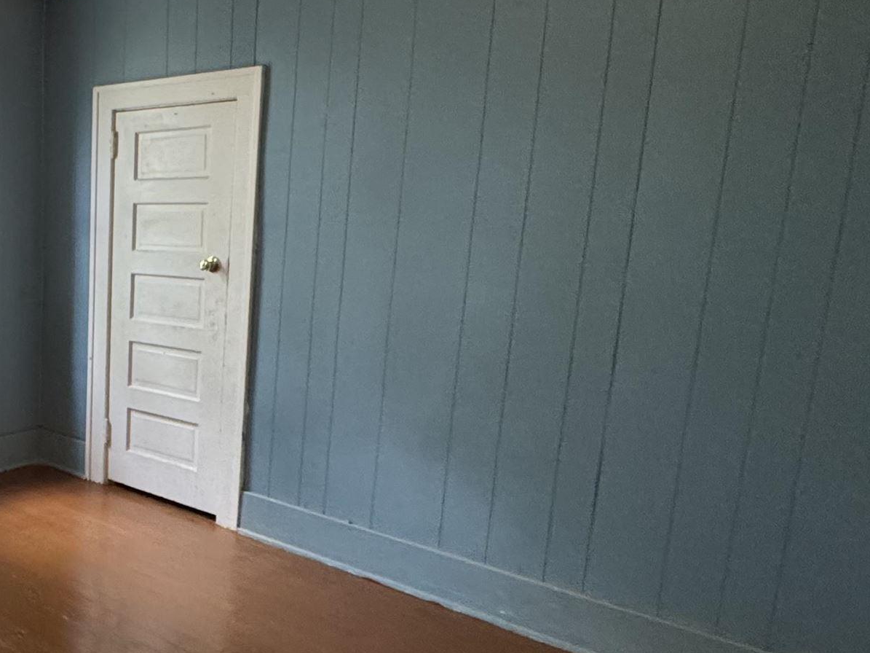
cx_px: -177
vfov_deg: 39.6
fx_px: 905
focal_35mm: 36
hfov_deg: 38.1
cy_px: 341
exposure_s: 1/60
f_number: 2.2
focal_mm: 2.22
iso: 400
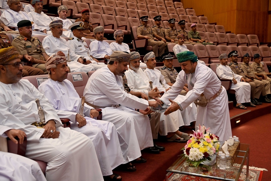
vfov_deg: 33.4
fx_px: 301
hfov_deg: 48.5
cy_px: 90
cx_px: 136
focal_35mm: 40
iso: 640
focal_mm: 40
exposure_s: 1/160
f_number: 4
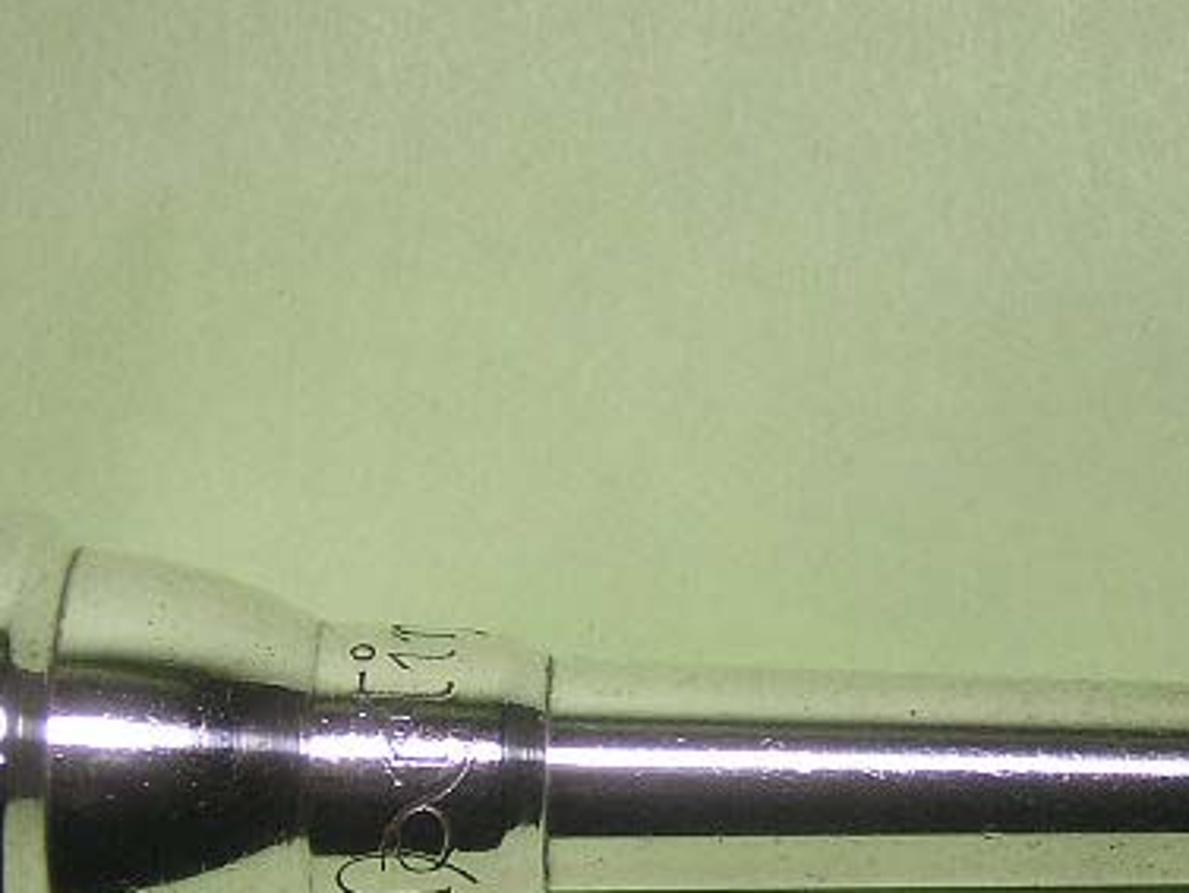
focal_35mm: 112
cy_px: 618
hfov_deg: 17.6
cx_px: 703
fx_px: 3848
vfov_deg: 13.2
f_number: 3.5
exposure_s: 1/47.3
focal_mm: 8.6
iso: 100
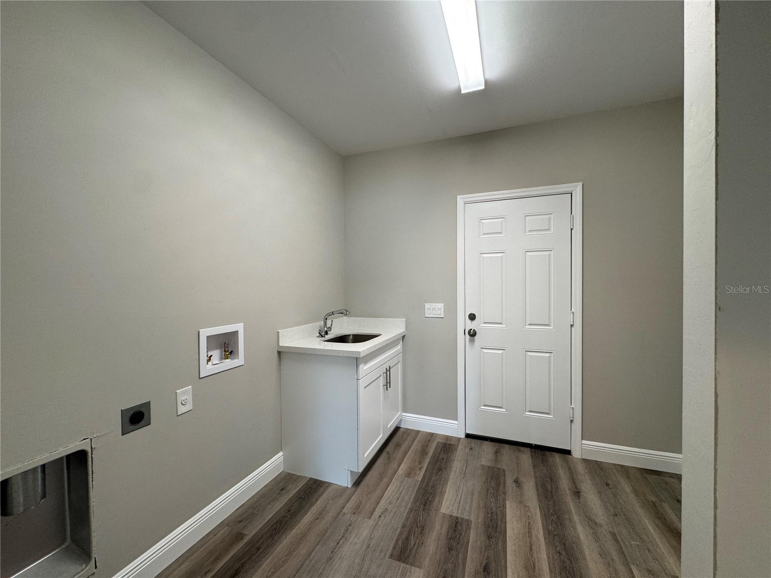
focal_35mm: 14
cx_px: 386
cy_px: 289
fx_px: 312
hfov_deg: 102.1
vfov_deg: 85.7
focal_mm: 2.22
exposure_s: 1/120
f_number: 2.2
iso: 125
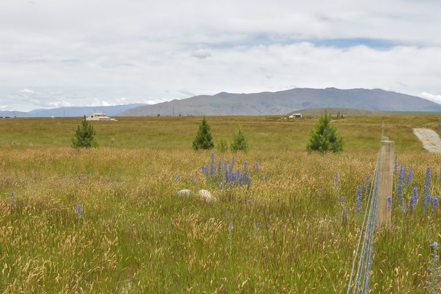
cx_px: 220
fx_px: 441
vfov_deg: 36.9
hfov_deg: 53.1
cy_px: 147
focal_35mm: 36
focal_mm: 24
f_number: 11
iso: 100
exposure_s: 1/200
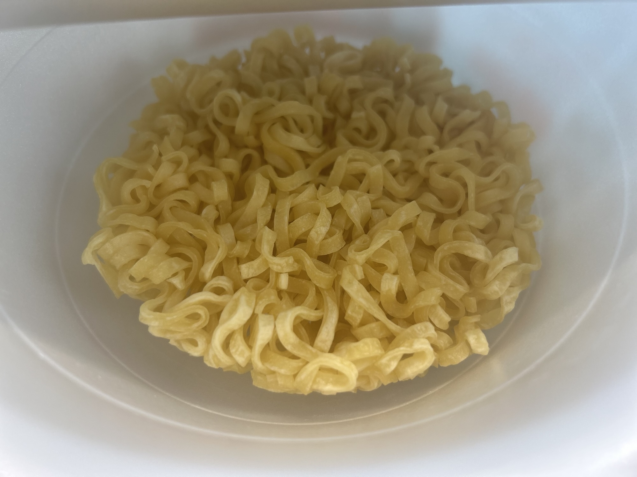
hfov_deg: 67.3
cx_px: 318
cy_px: 238
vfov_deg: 53.1
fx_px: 478
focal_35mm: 26
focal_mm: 5.7
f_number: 1.5
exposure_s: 1/100
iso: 80
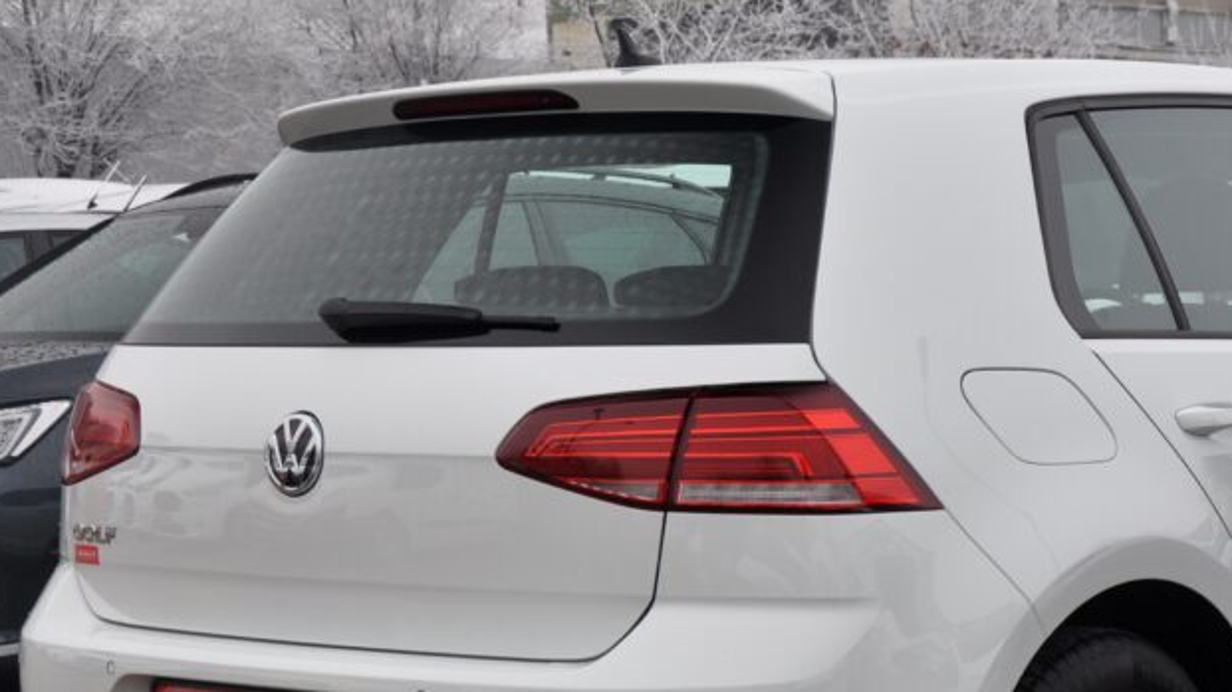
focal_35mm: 88
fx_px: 2874
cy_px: 448
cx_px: 942
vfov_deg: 13.7
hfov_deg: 23.9
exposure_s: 1/200
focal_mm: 34
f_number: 7.1
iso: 500
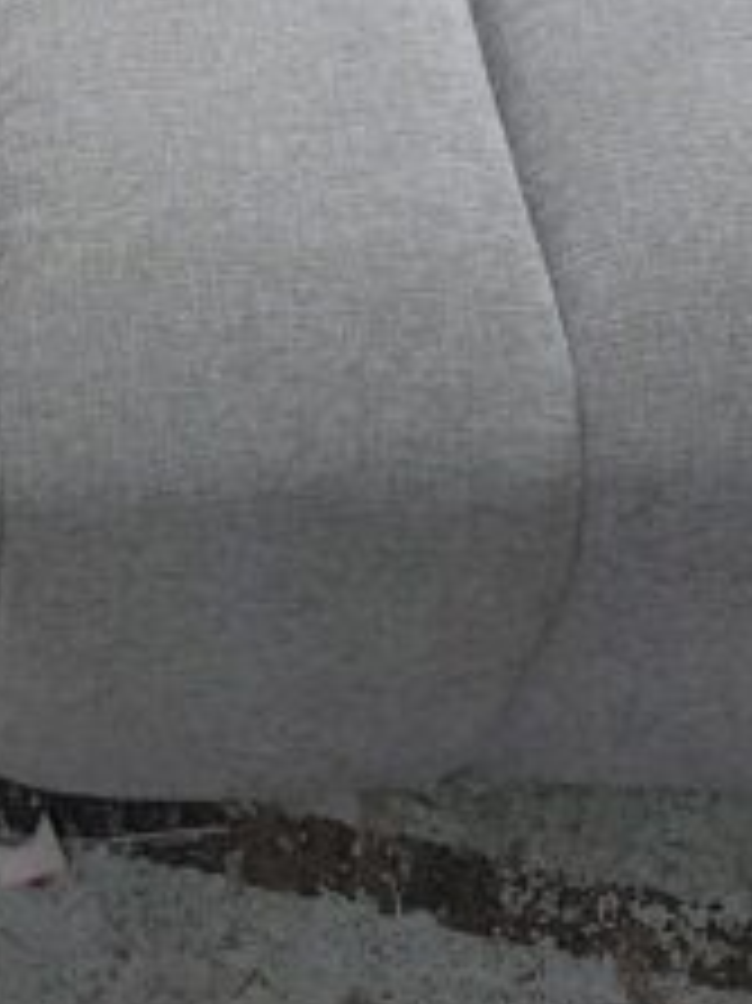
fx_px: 2493
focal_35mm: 86
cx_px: -122
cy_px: 99
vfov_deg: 22.2
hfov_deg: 16.5
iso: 125
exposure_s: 1/50
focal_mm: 5.23
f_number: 1.8
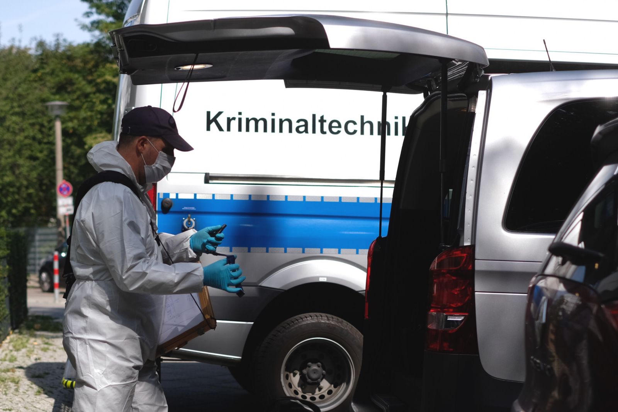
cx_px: 309
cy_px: 206
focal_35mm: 53
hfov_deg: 37.5
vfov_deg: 25.5
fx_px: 910
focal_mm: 35
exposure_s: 1/3200
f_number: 2
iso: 100
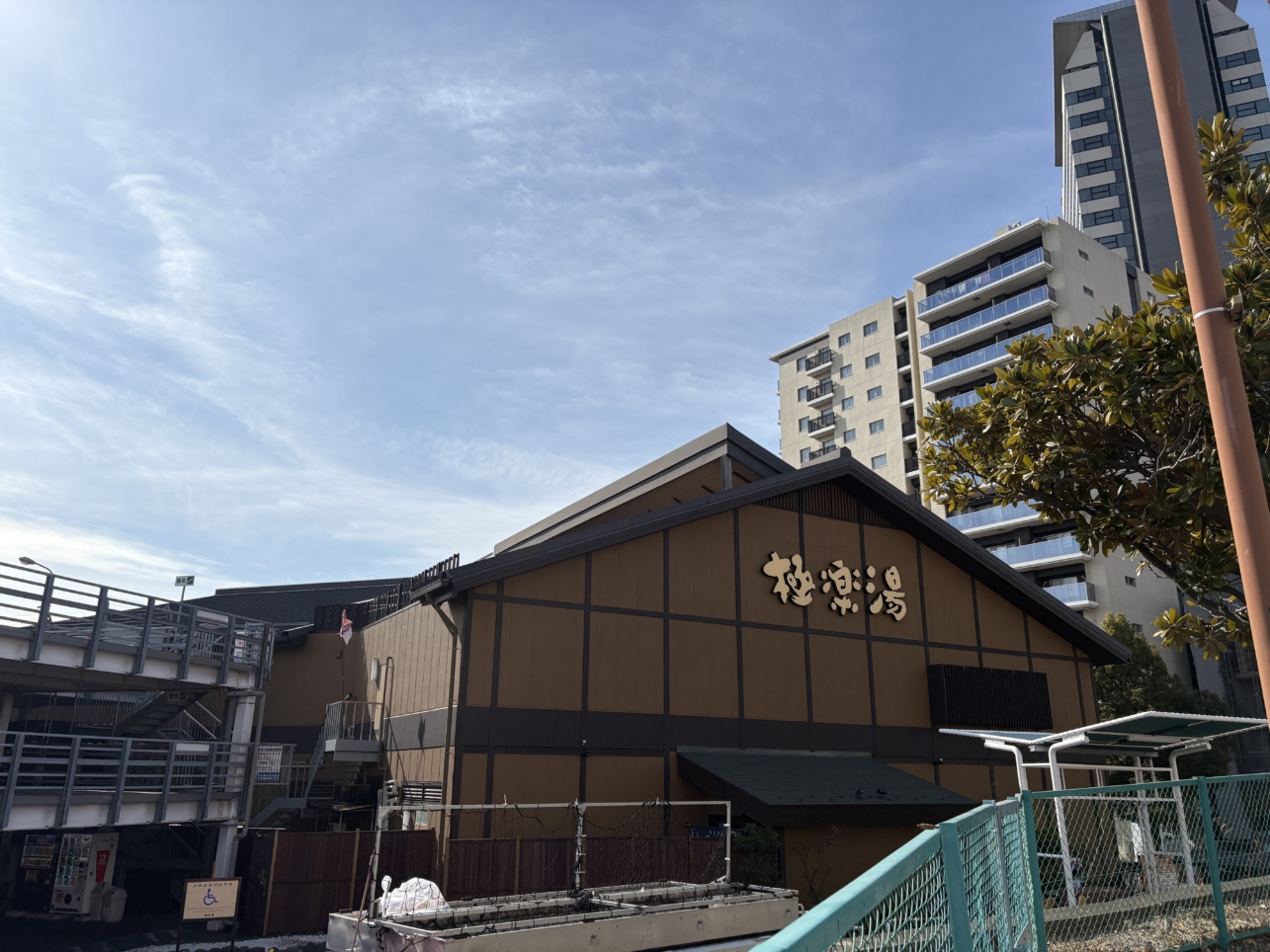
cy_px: 476
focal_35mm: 26
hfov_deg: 67.3
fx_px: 954
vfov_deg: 53.1
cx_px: 635
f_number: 1.6
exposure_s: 1/8850
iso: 50
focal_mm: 5.96
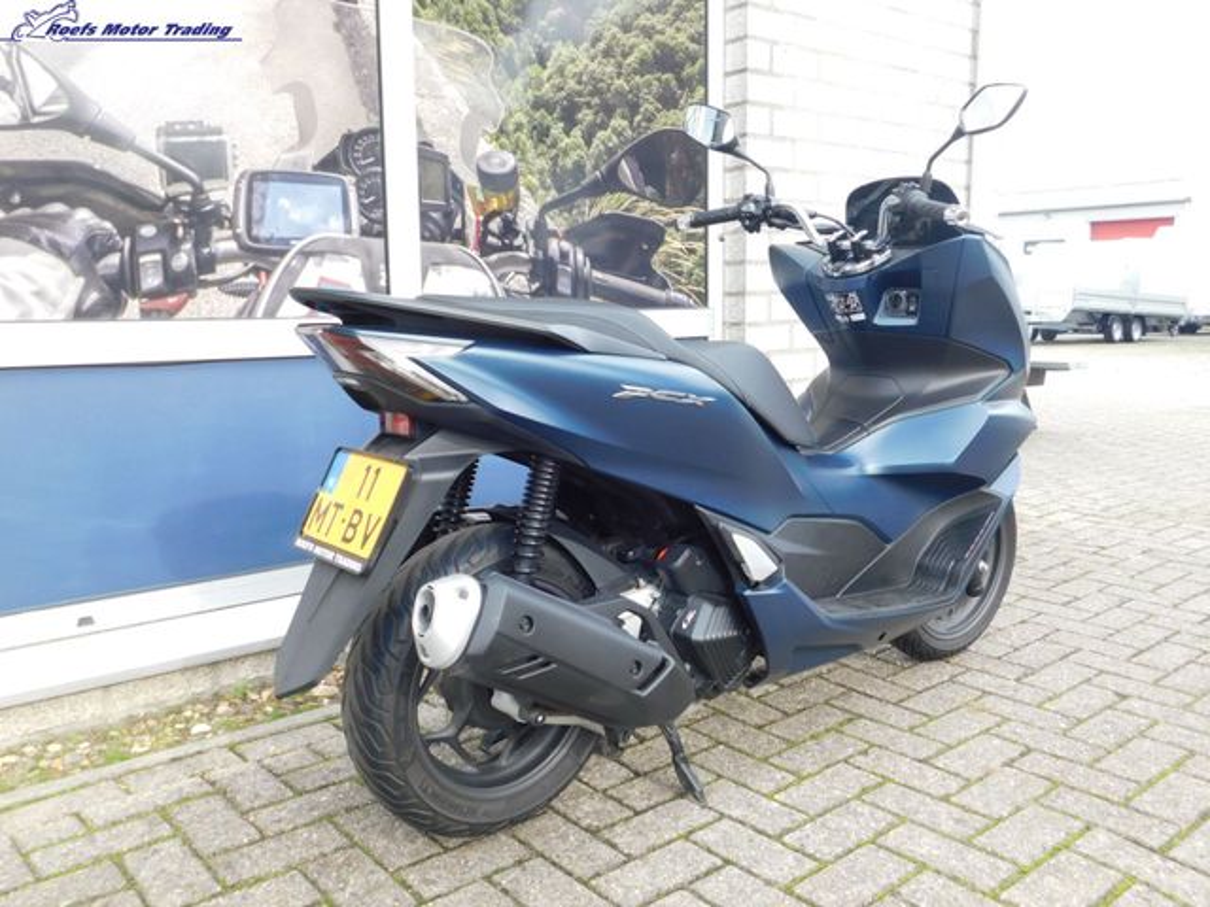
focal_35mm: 30
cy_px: 454
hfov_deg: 60.0
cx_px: 605
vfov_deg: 46.8
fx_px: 1049
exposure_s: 1/100
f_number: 3.2
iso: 125
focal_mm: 5.3
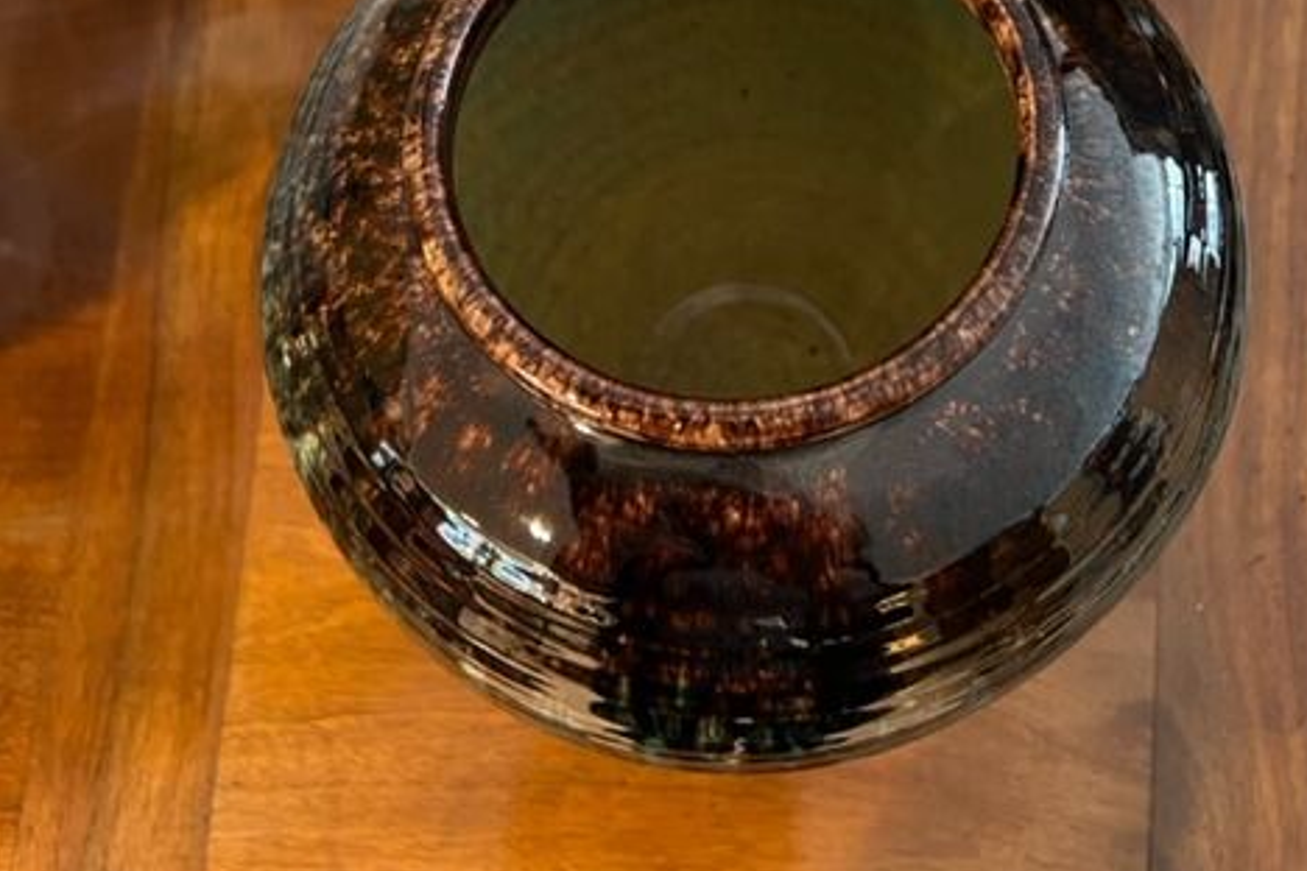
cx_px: 667
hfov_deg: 51.9
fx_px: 1343
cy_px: 156
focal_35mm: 37
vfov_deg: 34.7
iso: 400
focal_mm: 5.7
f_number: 1.5
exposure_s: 1/33
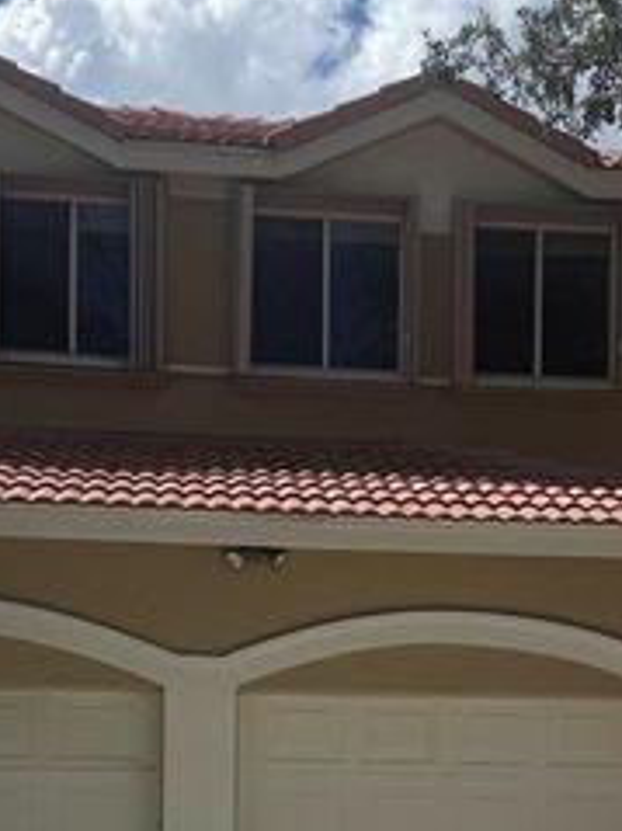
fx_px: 1607
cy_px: 770
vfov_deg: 27.8
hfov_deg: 21.9
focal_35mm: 67
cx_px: 386
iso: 80
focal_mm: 6.76
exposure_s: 1/9091
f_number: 1.78
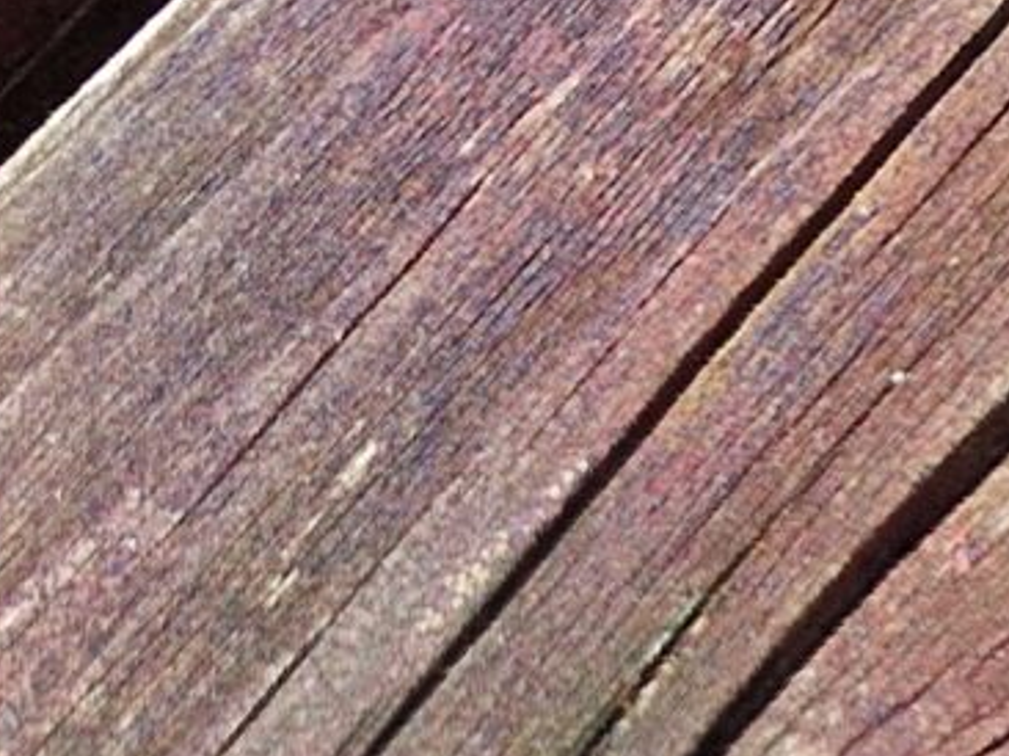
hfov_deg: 10.9
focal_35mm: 161
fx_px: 4690
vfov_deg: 7.6
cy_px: -1780
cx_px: 2208
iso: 50
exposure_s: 1/568
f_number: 1.8
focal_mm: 5.4
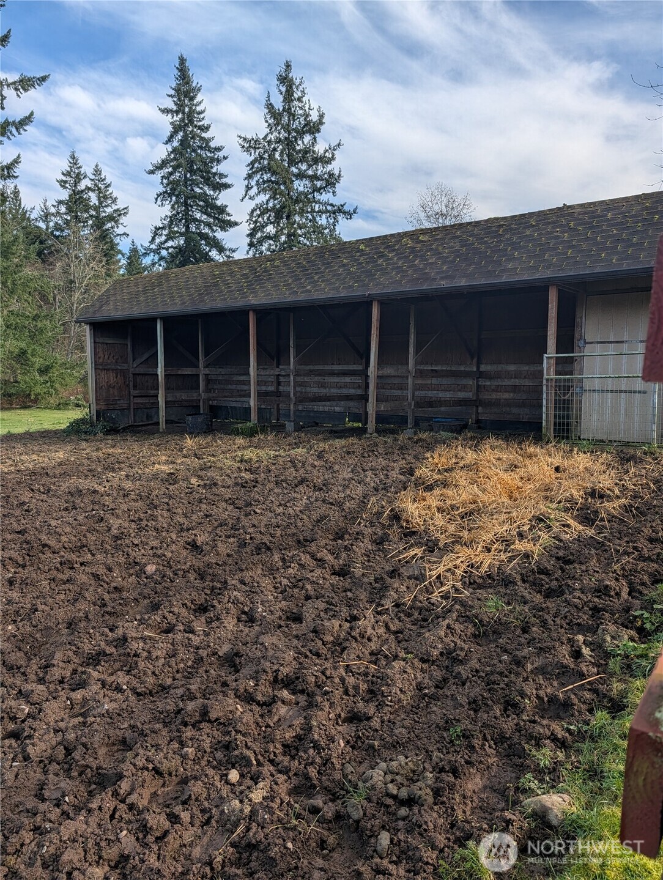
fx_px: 611
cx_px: 332
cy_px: 440
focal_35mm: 24
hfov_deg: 57.0
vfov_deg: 71.5
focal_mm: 6.9
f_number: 1.68
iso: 17
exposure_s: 1/887
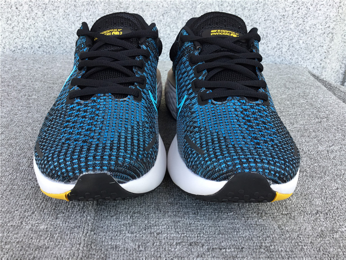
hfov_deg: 58.4
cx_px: 173
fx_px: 310
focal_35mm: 31
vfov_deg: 45.4
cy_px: 130
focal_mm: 3.3
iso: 32
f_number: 2.4
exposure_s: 1/100
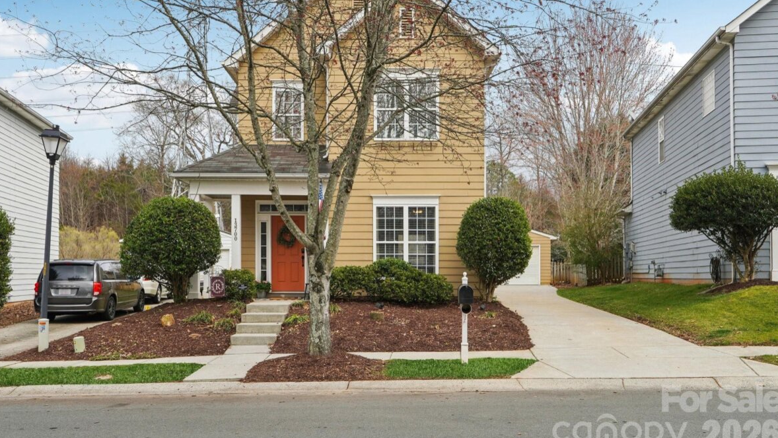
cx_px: 389
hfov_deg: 61.0
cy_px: 197
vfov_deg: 36.7
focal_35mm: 32
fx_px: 660
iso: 100
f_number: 8
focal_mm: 20
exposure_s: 1/60
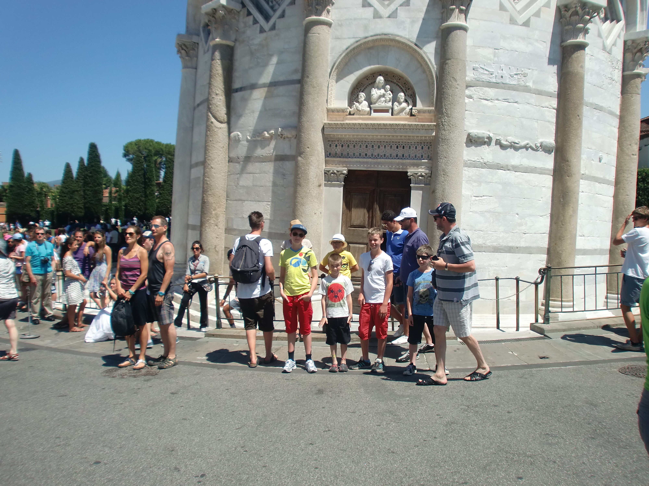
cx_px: 324
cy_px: 243
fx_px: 487
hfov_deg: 67.3
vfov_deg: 53.1
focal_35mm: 26
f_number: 7.8
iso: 64
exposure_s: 1/200
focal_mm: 4.65
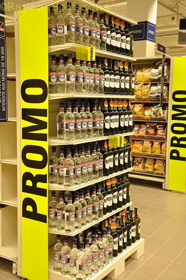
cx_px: 93
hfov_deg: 29.8
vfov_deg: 43.7
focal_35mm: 45
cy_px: 140
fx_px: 350
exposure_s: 1/50
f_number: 7.1
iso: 640
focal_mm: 30
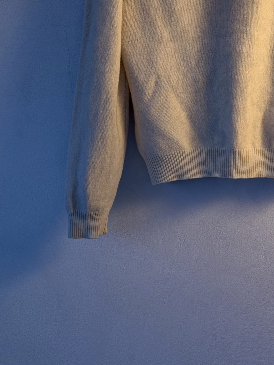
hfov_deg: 17.4
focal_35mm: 84
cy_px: 77
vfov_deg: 23.0
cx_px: 237
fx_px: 887
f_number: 1.78
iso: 100
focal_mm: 6.76
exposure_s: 1/79
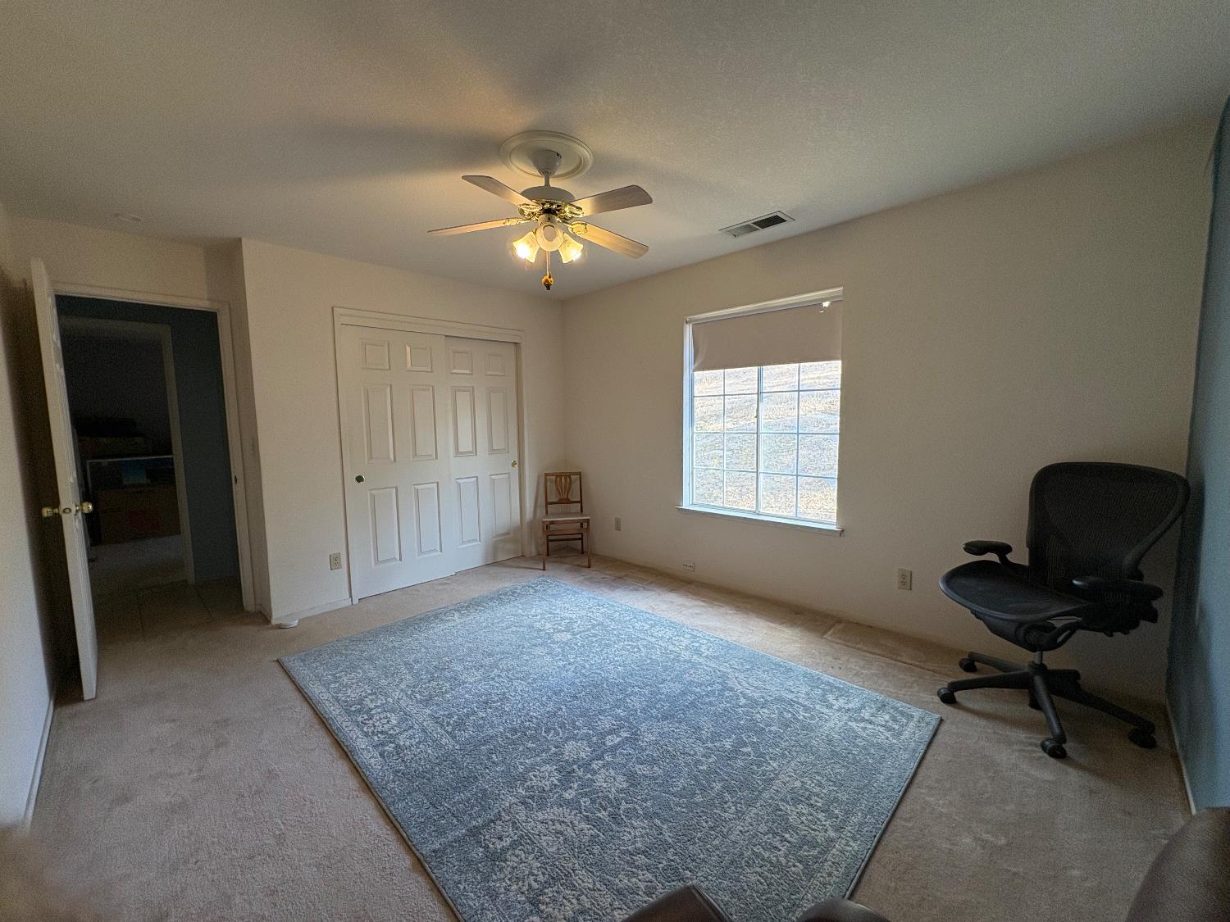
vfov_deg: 85.7
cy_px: 461
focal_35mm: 14
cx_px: 615
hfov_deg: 102.1
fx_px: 497
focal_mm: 2.22
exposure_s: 1/120
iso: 125
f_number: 2.2
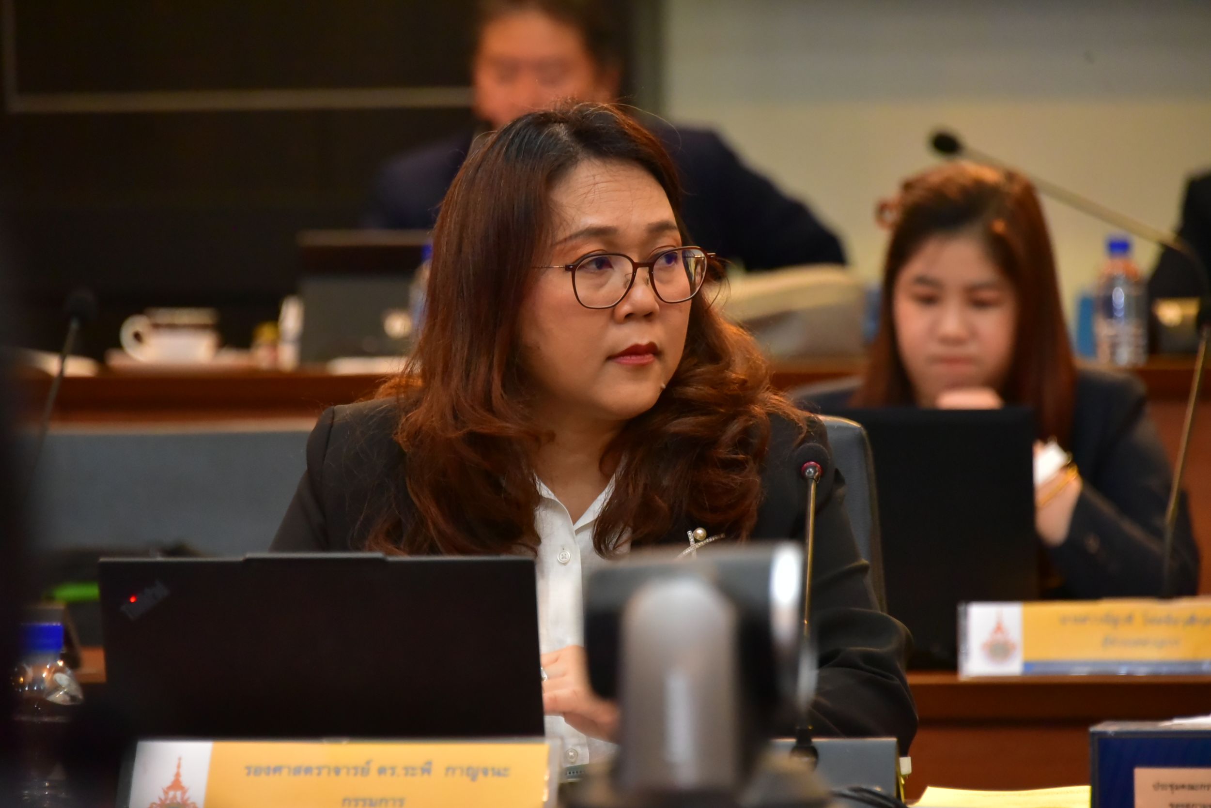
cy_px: 404
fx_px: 7740
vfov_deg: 6.0
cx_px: 606
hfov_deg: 8.9
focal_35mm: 230
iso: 8000
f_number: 6.3
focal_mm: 230
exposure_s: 1/160
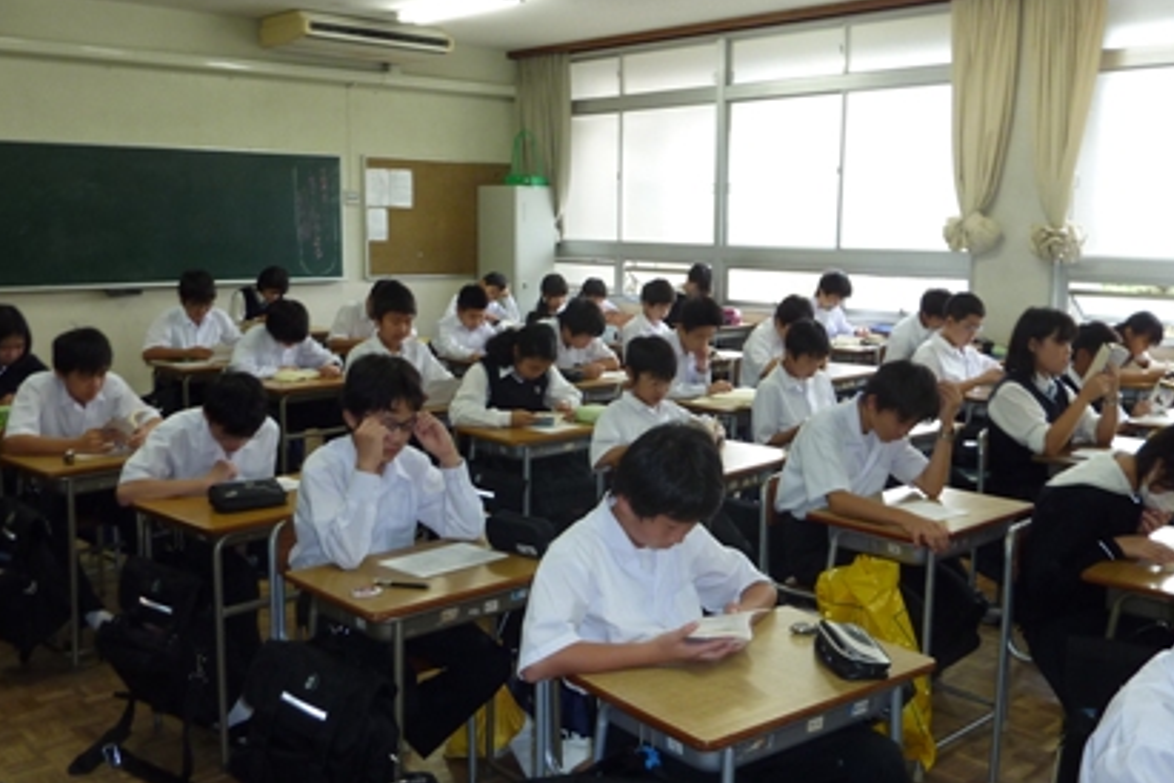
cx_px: 623
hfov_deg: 55.8
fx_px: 1109
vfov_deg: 38.9
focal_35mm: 34
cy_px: 400
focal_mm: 4.1
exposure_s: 1/30
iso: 125
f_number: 3.3
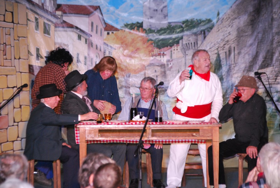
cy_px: 94
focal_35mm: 120
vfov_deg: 11.5
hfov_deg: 17.0
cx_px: 140
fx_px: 936
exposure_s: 1/60
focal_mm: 80
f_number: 4.5
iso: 1000
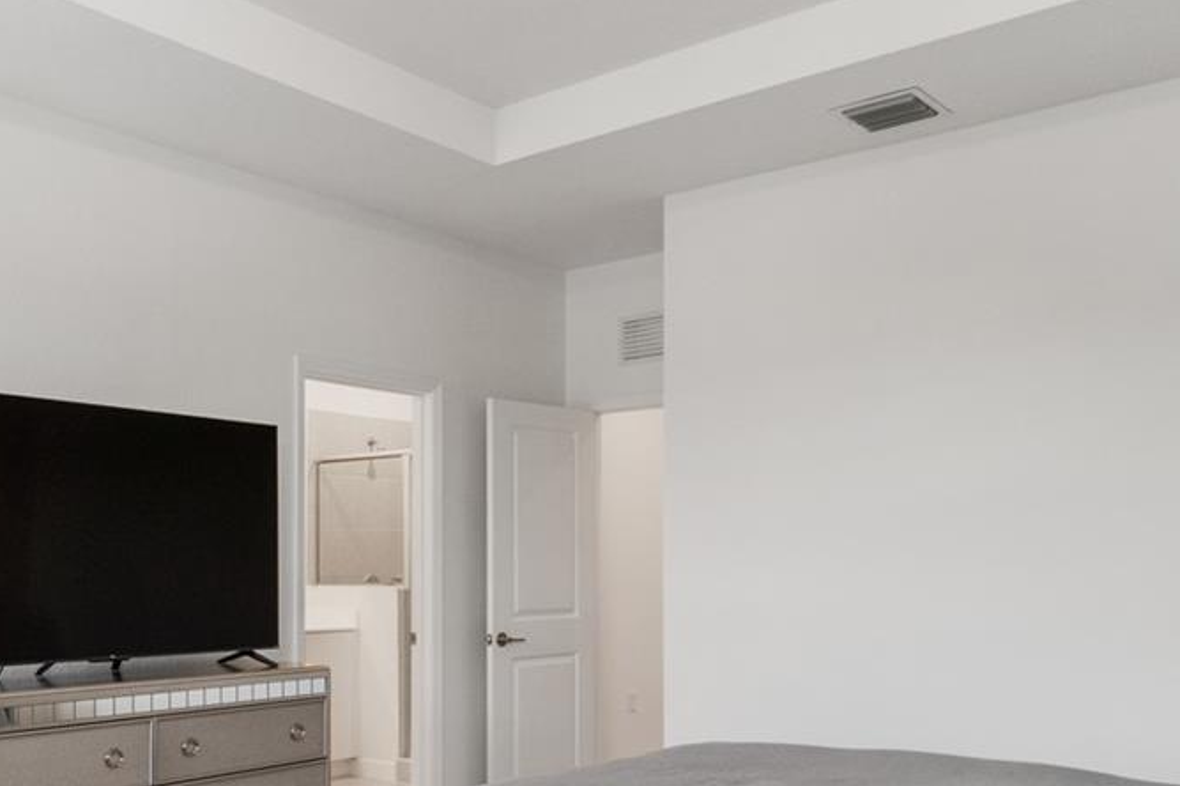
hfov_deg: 52.5
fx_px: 1179
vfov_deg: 36.4
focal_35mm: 36
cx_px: 433
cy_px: 540
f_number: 9
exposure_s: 1/4
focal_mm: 10
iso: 250
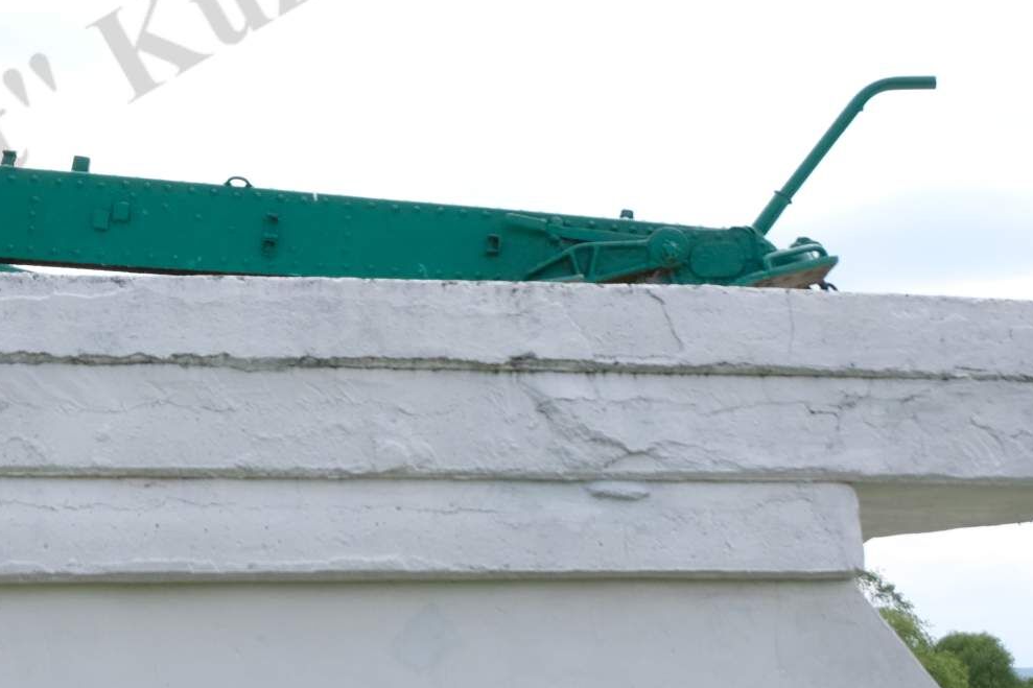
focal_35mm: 87
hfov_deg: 22.4
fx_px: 2496
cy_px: 140
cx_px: -23
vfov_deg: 15.6
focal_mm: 28.2
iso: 800
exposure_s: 1/1100
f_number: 8
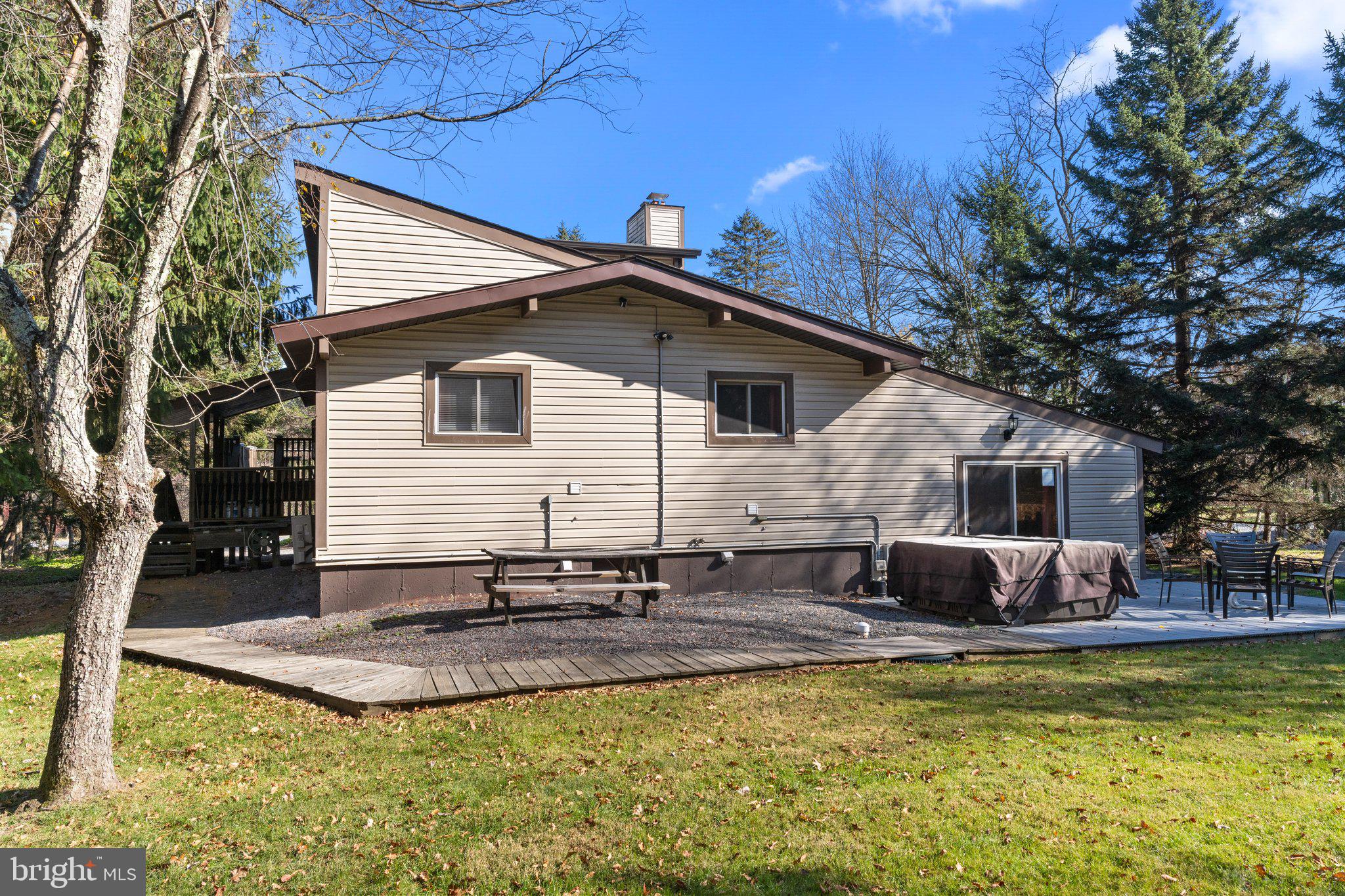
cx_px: 672
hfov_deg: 73.7
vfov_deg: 53.1
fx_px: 897
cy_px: 448
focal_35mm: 24
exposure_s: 1/400
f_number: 10
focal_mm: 24
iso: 500
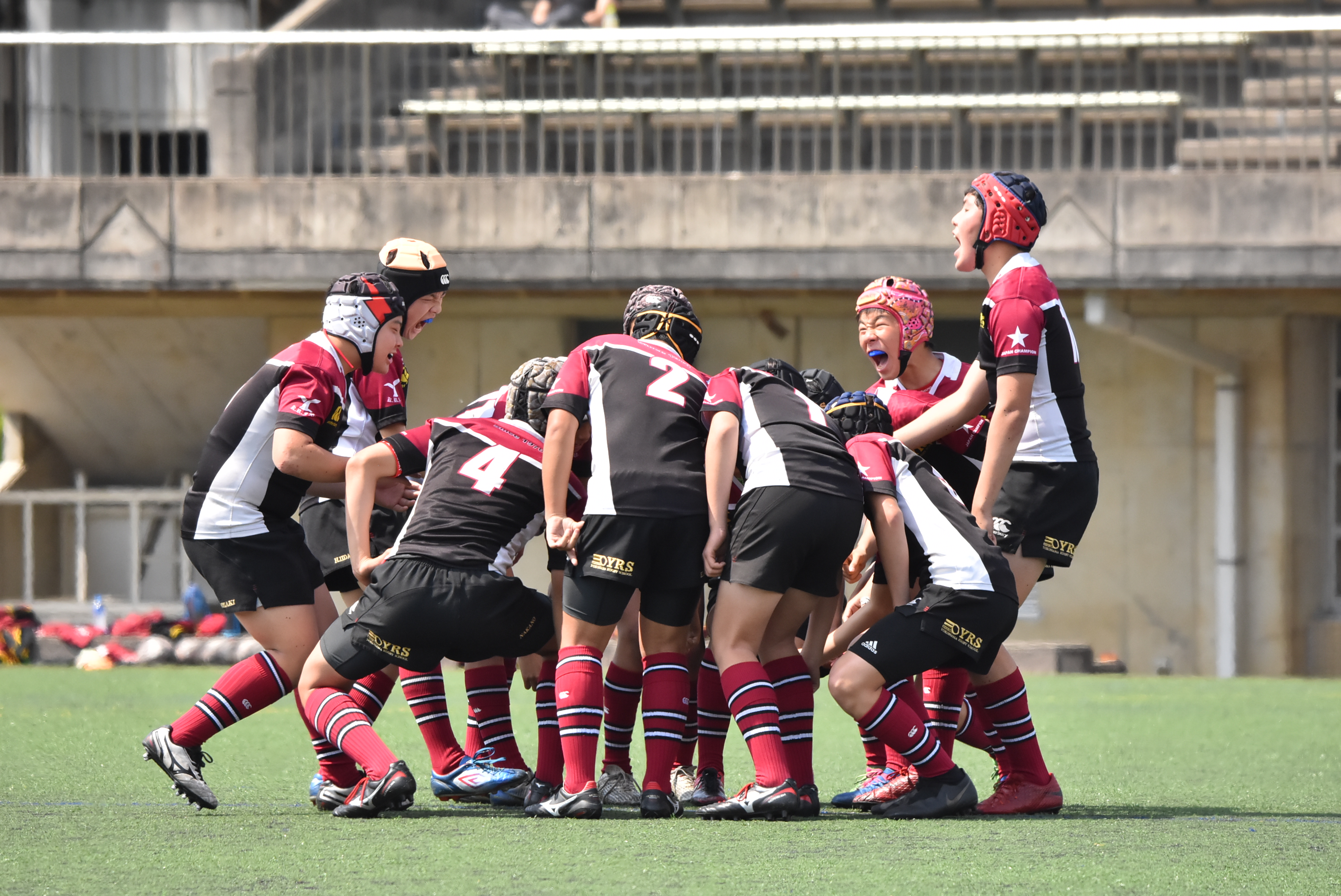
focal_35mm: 435
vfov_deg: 3.2
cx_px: 670
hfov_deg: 4.7
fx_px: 16216
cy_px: 448
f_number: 6
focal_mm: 290
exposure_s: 1/2500
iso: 1100
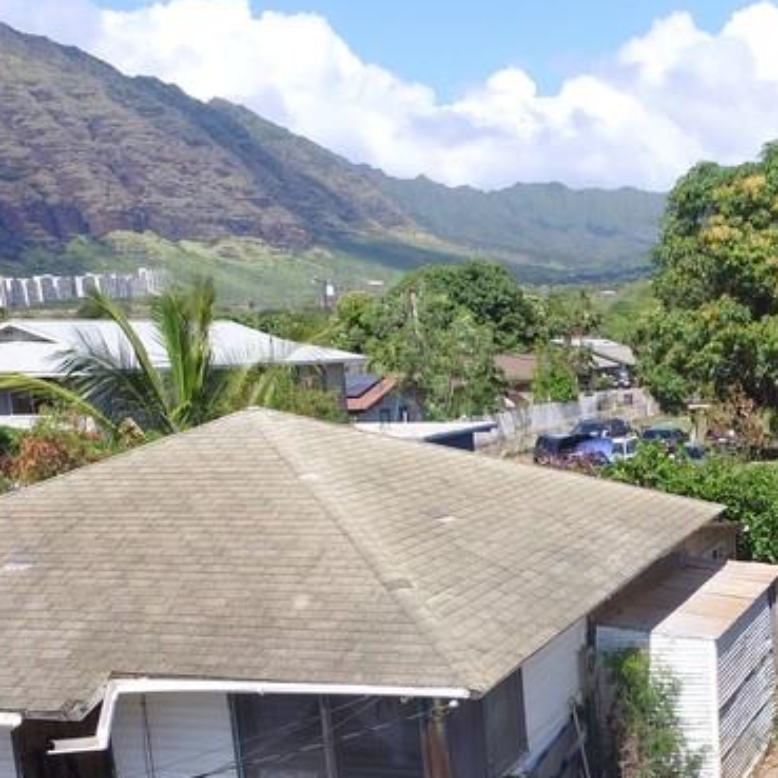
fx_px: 1246
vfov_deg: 33.8
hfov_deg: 33.1
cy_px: 601
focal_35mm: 49
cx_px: 685
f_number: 2.8
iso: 100
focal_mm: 3.61
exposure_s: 1/693
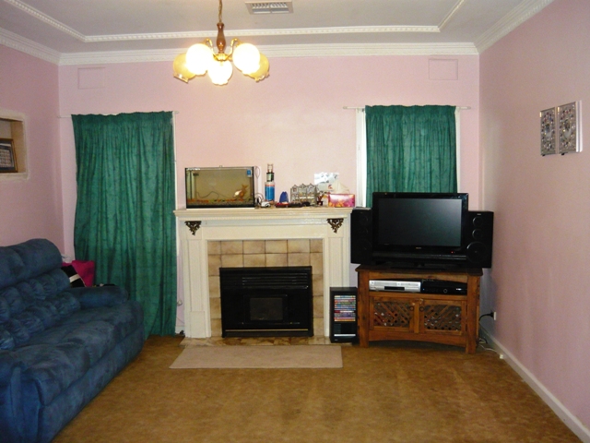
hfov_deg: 55.4
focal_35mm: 33
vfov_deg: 42.9
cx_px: 295
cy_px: 222
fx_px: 562
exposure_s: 1/30
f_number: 2.8
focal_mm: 5.5
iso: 400
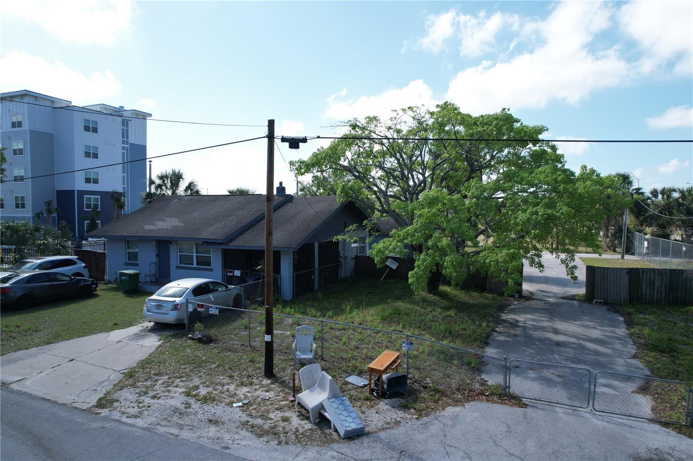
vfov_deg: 57.2
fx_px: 423
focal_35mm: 22
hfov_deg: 78.6
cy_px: 230
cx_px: 346
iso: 120
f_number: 2.8
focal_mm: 8.38
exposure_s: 1/1500
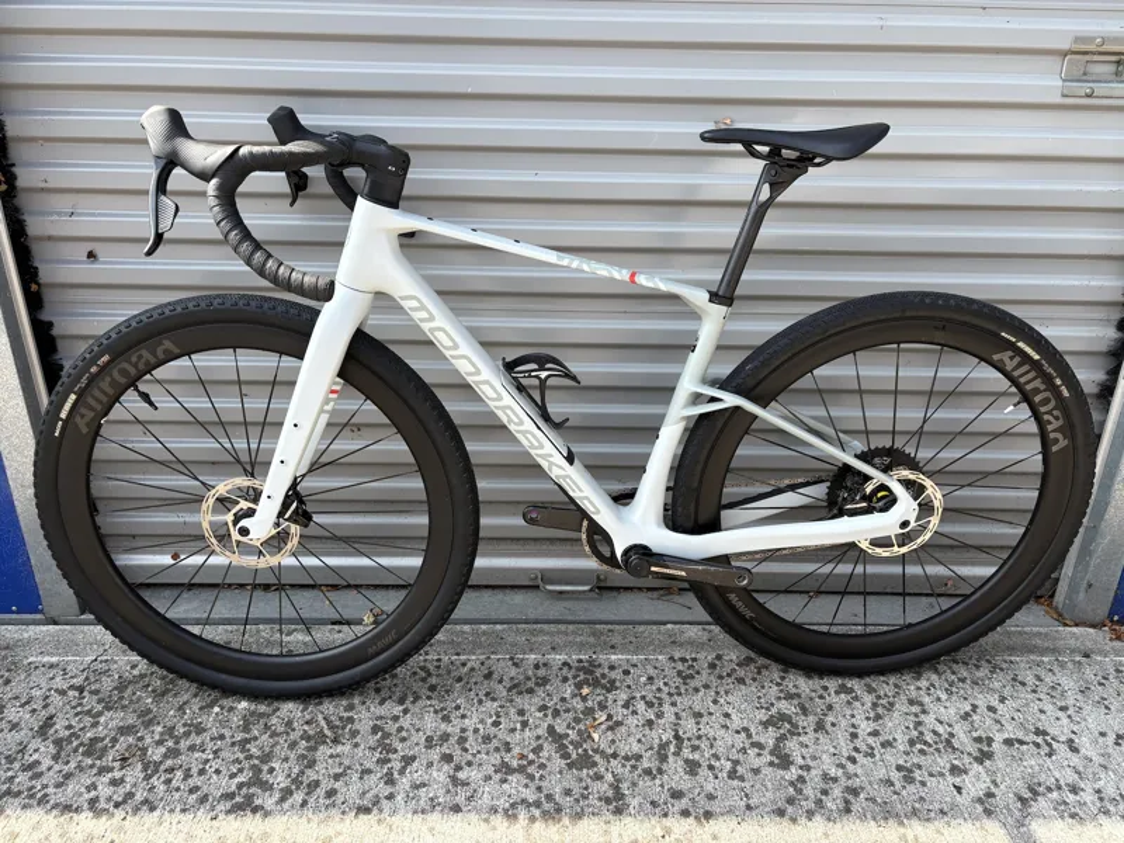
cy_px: 422
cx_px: 562
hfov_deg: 67.3
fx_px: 844
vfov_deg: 53.1
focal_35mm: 26
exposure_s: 1/654
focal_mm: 5.96
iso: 50
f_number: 1.6
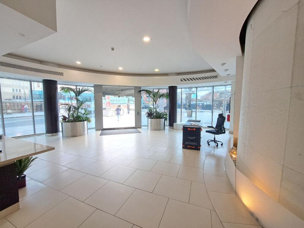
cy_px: 114
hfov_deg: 106.2
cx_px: 152
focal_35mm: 13
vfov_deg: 89.9
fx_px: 114
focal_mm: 1.74
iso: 100
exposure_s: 1/50
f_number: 2.2
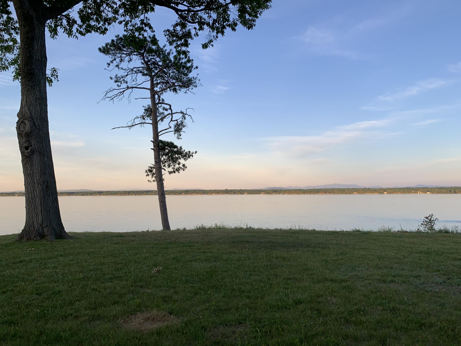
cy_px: 173
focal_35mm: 26
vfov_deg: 53.1
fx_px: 346
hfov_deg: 67.3
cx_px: 230
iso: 25
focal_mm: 4.25
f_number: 1.8
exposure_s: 1/448
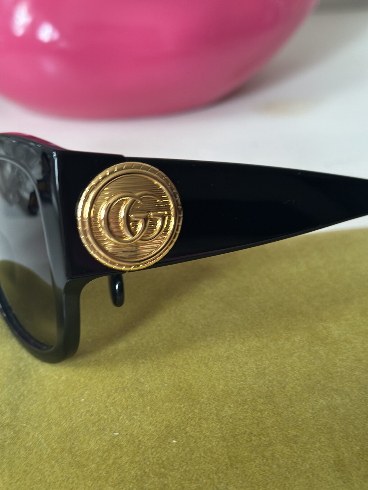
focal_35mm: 48
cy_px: 245
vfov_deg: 39.7
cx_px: 184
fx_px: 680
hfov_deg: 30.3
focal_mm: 6.86
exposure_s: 1/60
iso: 200
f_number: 1.78
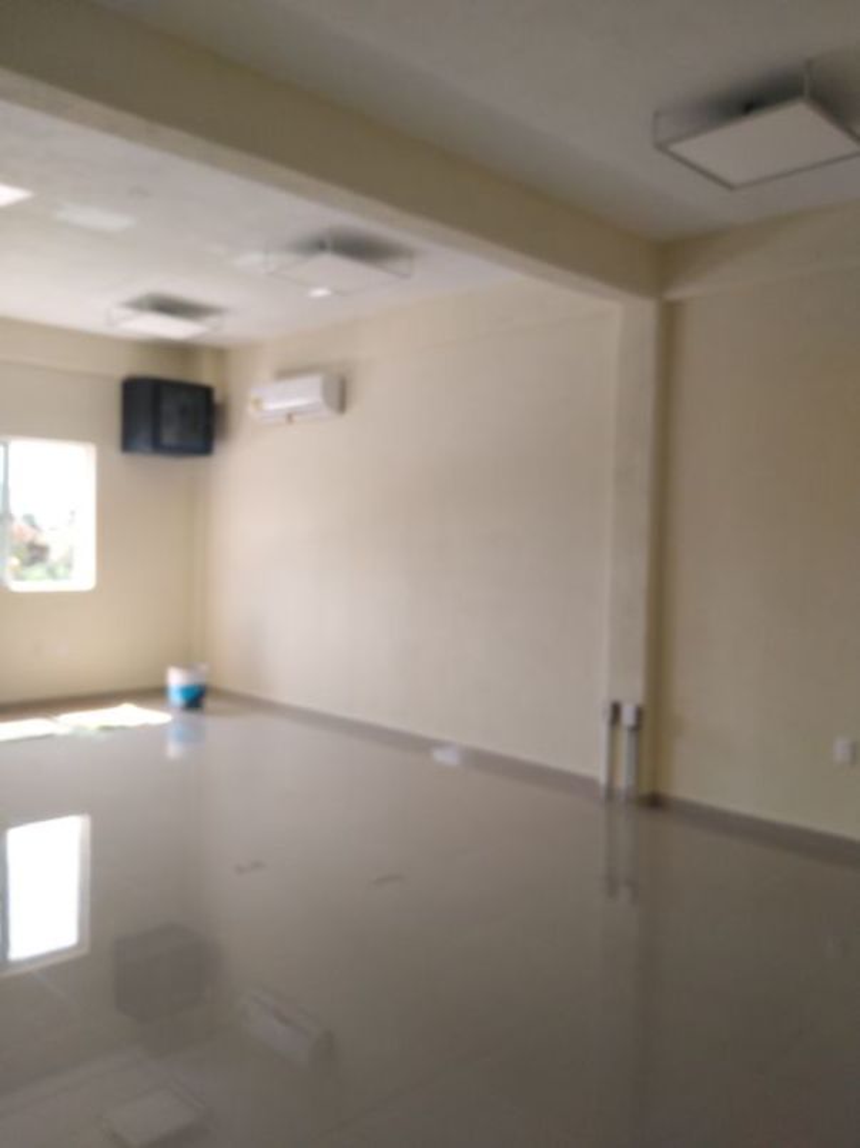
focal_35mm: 26
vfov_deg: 67.3
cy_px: 574
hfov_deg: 53.0
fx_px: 862
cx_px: 430
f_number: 1.8
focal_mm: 3.59
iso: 100
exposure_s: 1/142
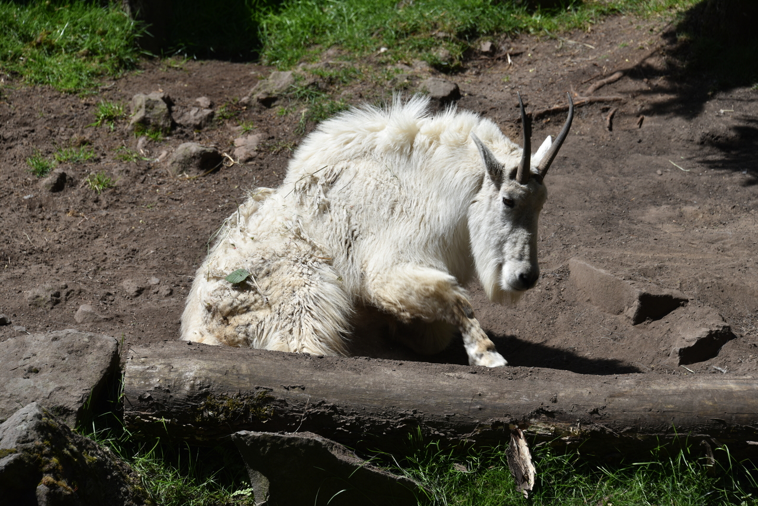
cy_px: 253
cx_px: 379
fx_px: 3369
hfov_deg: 12.8
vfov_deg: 8.6
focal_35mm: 160
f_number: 8
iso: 100
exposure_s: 1/320
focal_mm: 160
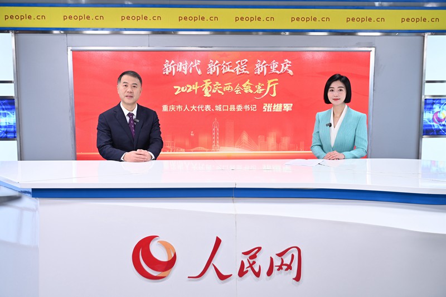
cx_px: 223
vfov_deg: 36.8
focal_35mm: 36
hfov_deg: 53.2
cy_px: 148
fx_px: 446
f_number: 4
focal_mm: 36
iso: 320
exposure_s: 1/60
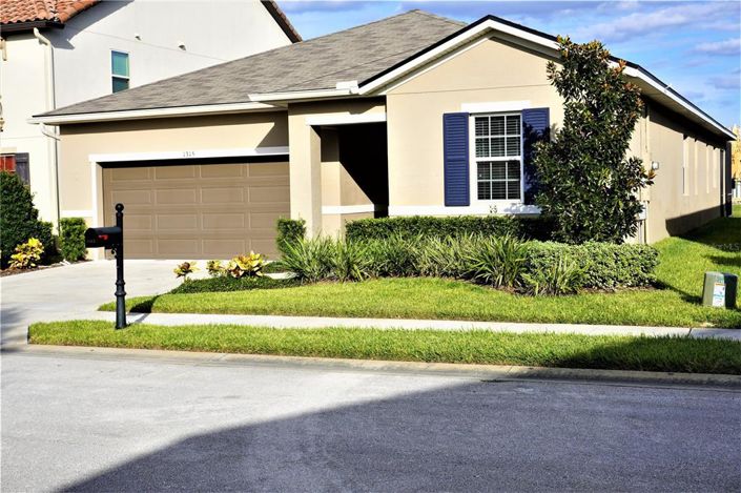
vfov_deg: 28.9
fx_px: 956
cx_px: 370
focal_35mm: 46
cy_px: 246
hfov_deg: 42.4
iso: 100
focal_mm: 31
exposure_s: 1/200
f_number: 11
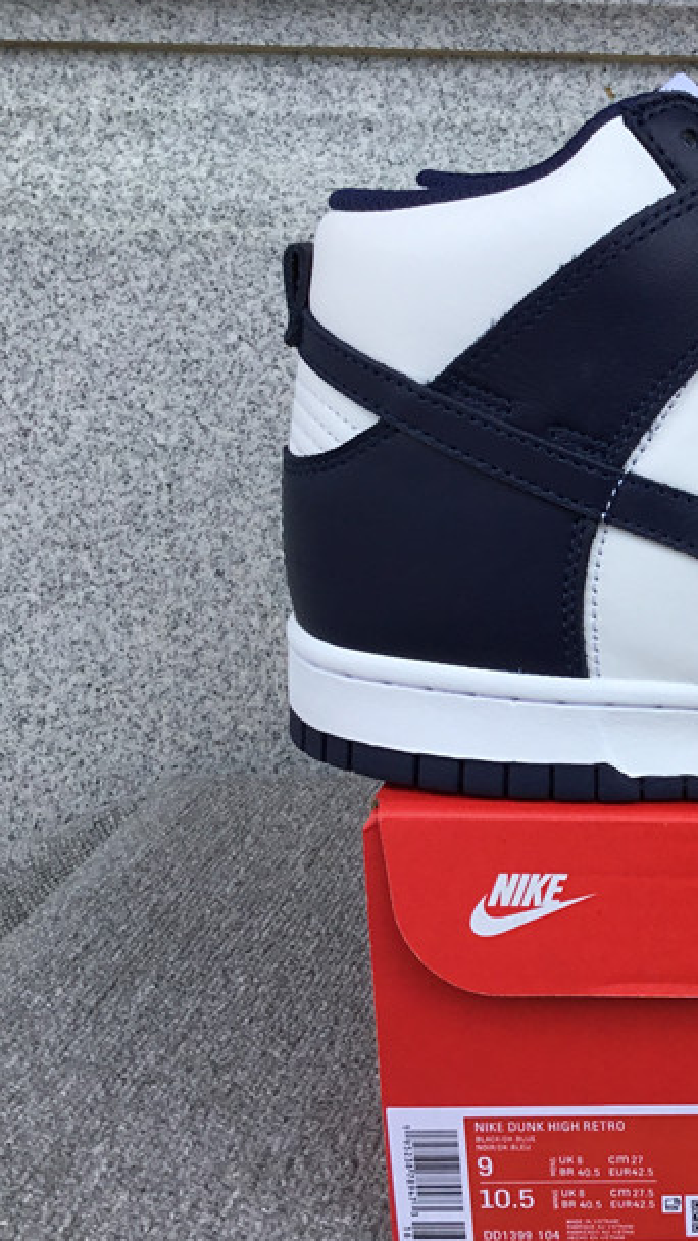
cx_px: 853
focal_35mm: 50
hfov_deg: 22.0
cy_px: 646
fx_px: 1645
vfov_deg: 41.3
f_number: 2.4
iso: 25
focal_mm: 3.3
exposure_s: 1/503
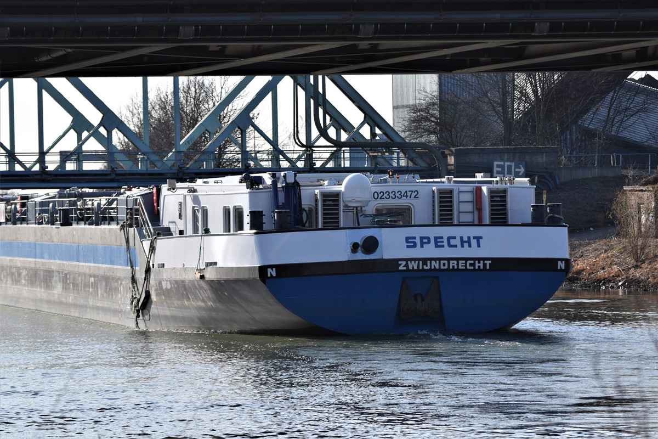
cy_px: 220
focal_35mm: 202
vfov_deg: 6.8
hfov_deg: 10.2
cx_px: 329
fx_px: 3701
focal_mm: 135
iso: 200
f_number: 6.3
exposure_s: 1/640
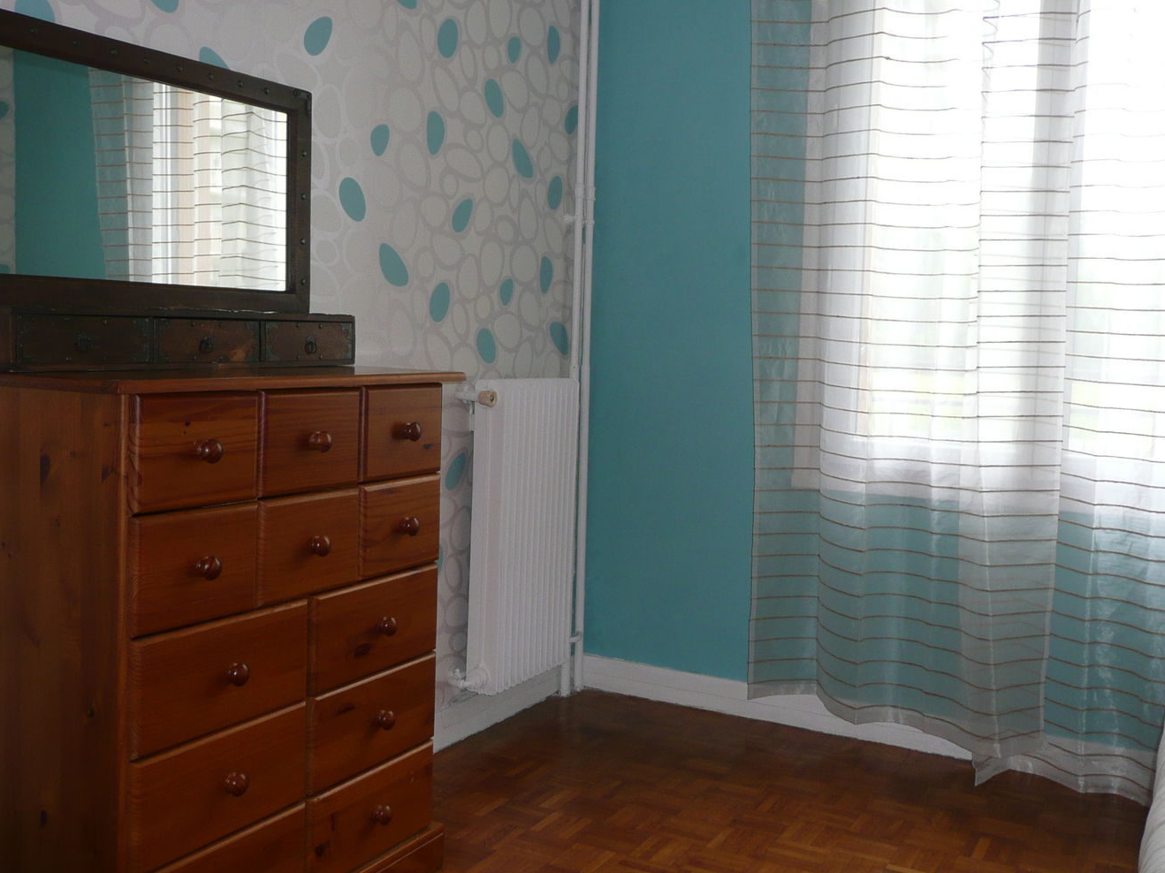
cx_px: 660
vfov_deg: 41.7
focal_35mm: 34
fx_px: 1144
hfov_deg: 53.8
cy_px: 400
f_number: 3.3
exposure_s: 1/40
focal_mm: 4.6
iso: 100
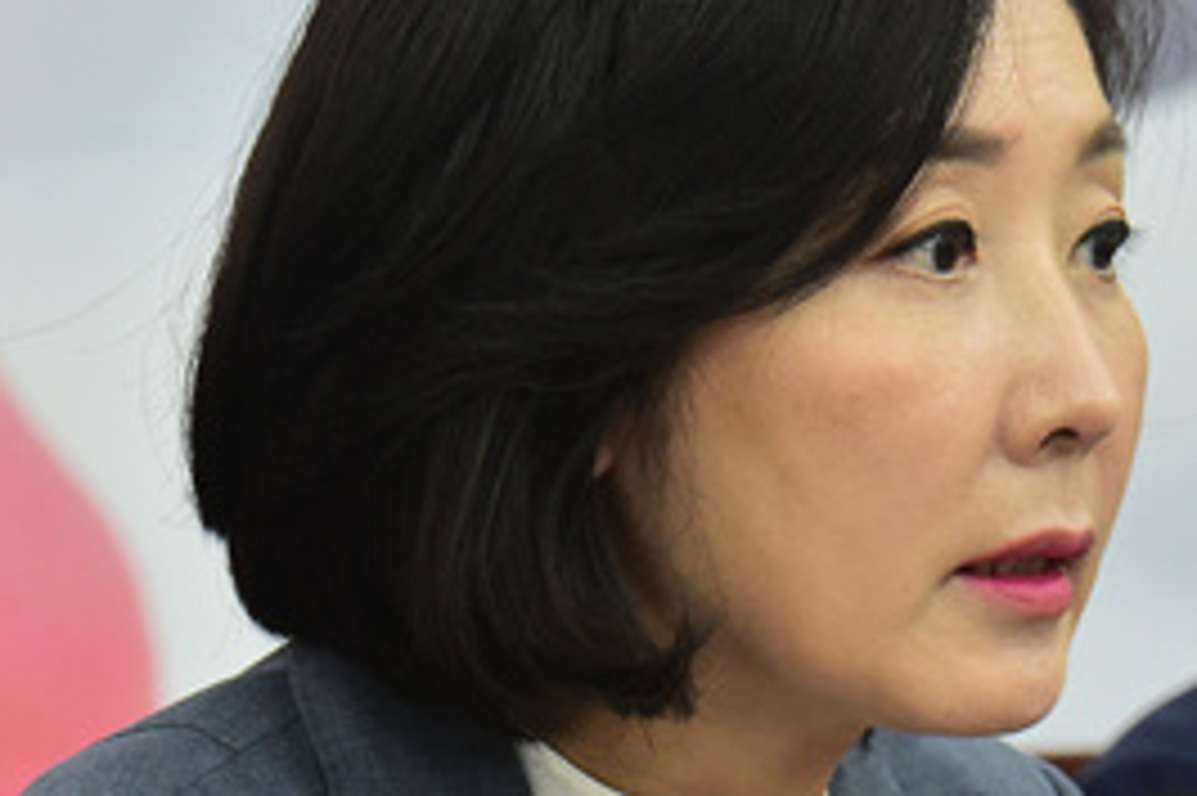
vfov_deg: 2.3
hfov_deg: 3.4
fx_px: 19970
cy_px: 522
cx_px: 1233
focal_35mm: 601
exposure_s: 1/200
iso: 4000
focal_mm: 250
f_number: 8
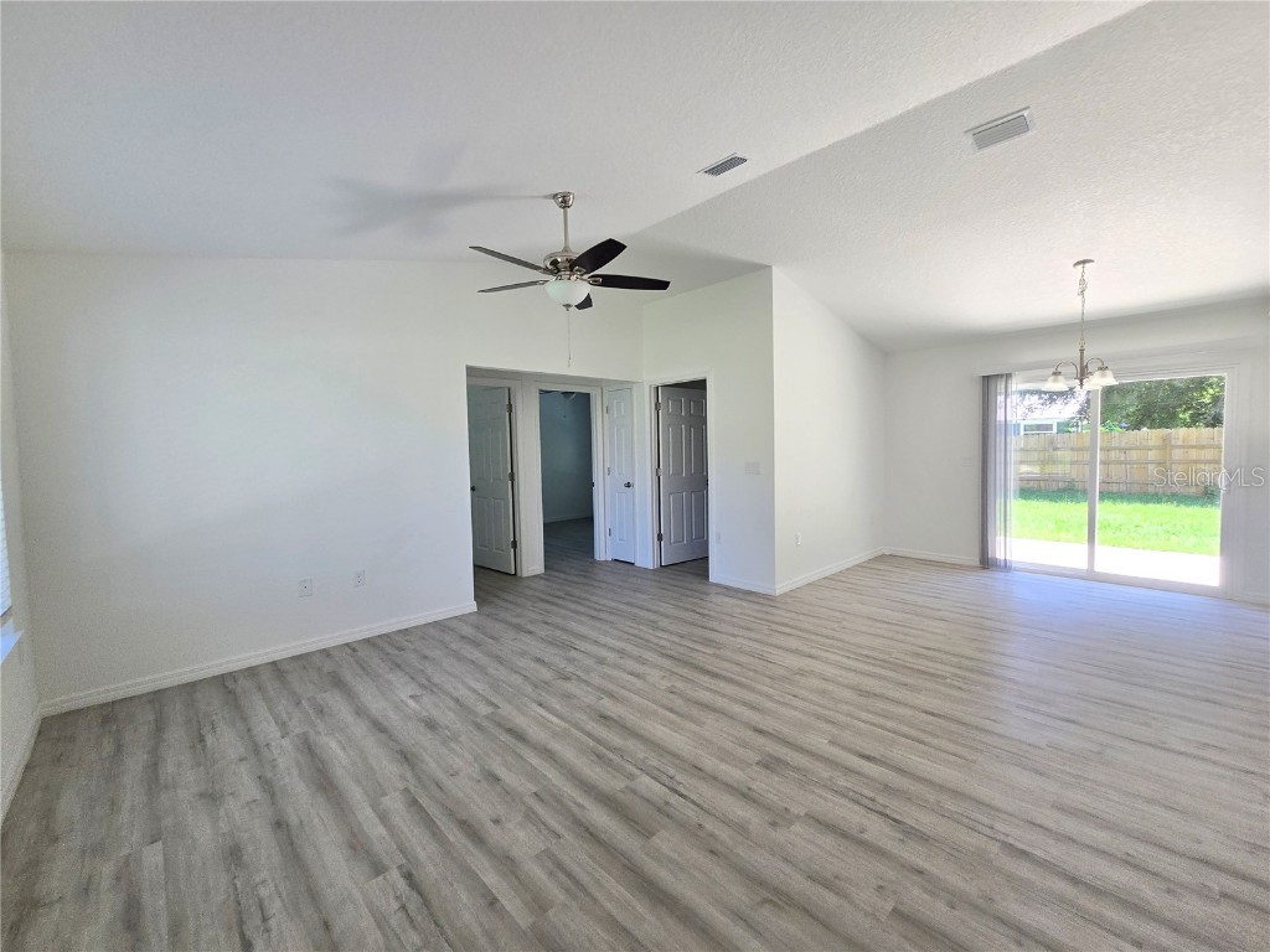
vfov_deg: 89.9
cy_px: 476
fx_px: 477
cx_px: 635
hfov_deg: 106.2
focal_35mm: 13
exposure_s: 1/120
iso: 64
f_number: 2.2
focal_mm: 2.2
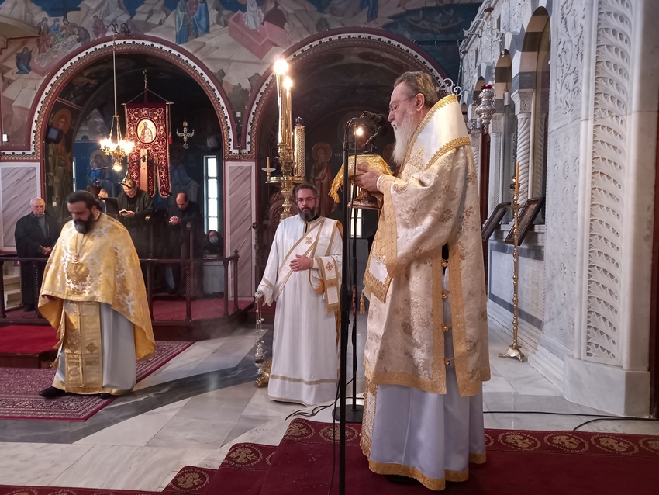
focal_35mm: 25
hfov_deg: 69.4
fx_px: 476
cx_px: 330
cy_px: 248
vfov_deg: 54.9
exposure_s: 1/25
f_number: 2
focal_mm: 4.6
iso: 400
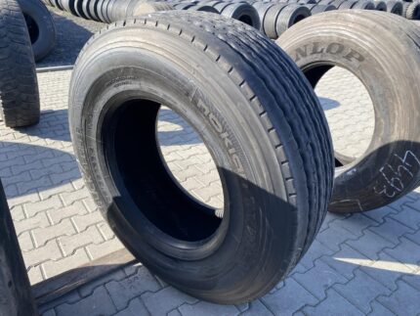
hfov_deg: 67.3
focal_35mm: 26
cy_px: 158
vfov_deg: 53.1
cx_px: 210
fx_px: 316
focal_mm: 4.25
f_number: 1.8
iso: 32
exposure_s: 1/562
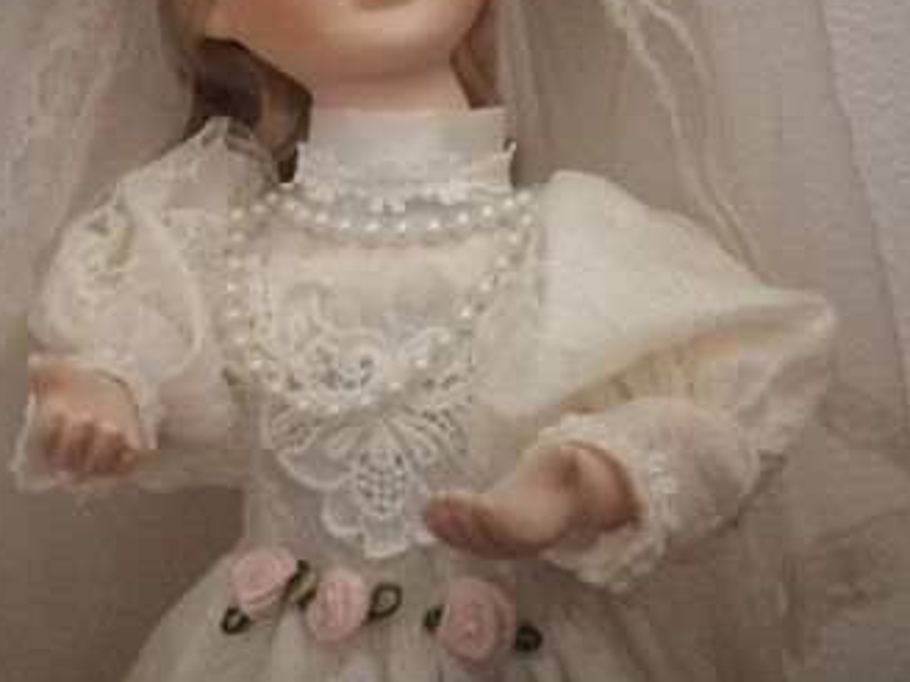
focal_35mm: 38
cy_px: 194
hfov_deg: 48.9
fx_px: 999
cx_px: 427
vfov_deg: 37.1
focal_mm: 3.62
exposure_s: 1/12.5
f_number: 1.8
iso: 1600
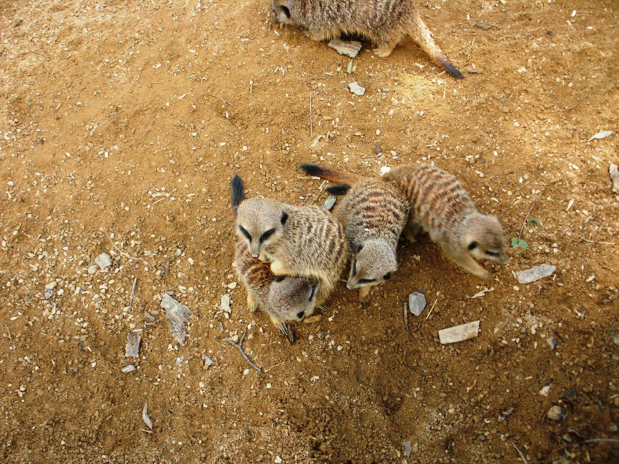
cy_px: 232
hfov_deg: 51.4
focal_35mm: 36
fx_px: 644
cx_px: 310
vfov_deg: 39.7
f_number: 5.6
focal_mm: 6.3
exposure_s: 1/80
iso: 100
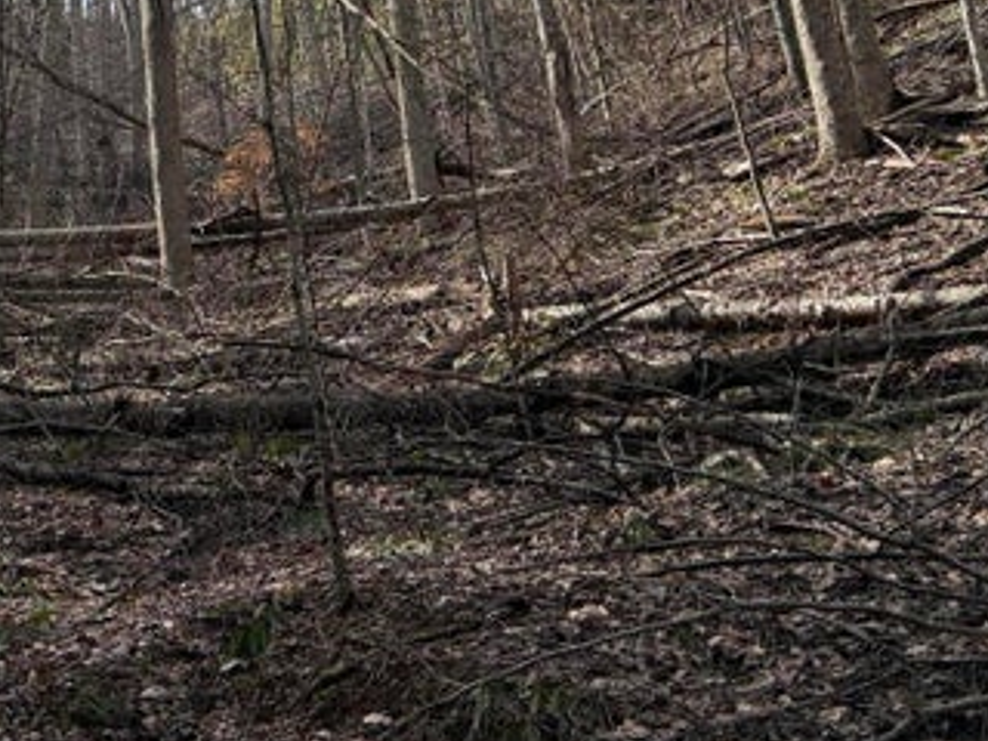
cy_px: 164
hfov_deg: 27.7
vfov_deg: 22.7
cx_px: -97
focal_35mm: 64
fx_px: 1827
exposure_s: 1/3145
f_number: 1.78
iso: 100
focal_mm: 6.76
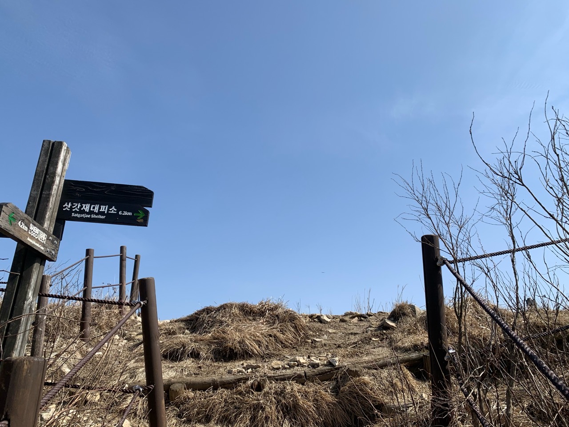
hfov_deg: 67.3
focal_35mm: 26
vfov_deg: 53.1
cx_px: 284
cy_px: 214
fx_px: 427
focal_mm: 4.25
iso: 25
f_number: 1.8
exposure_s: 1/2994
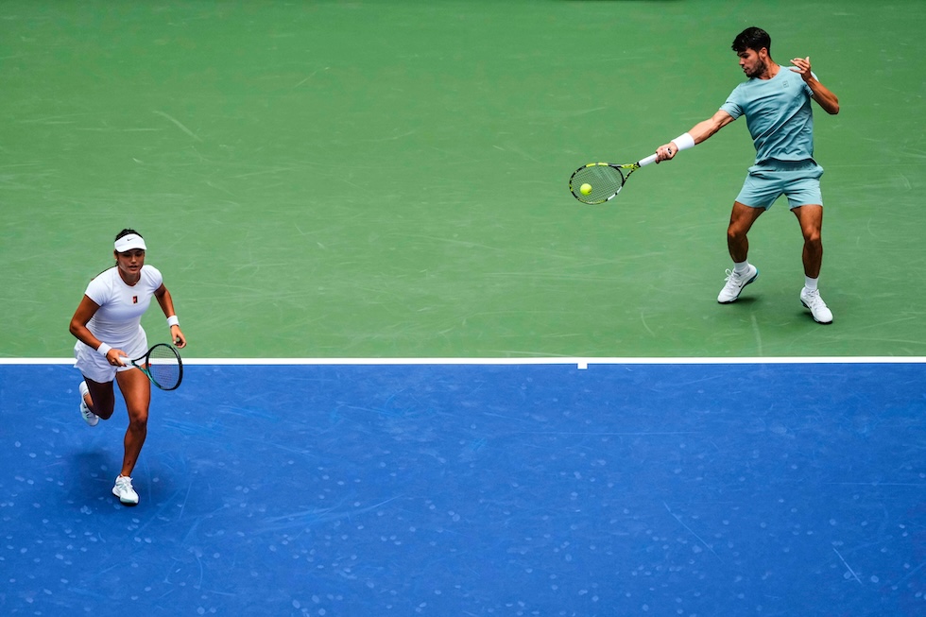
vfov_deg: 3.4
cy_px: 308
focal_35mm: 400
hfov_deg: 5.2
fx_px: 10286
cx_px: 463
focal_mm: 400
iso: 2000
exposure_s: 1/4000
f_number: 4.5
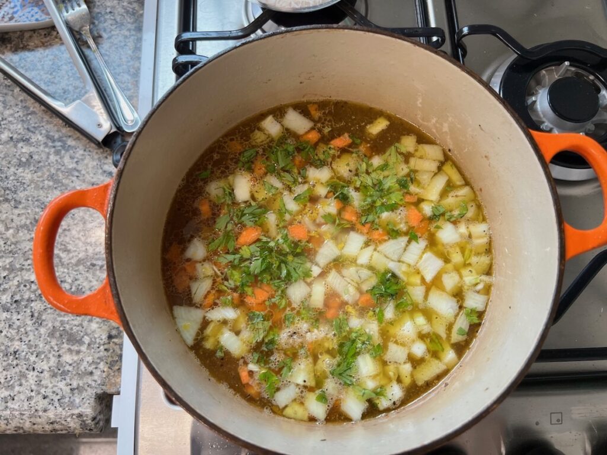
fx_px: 456
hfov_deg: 67.3
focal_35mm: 26
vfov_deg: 53.1
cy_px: 228
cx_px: 304
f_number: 1.5
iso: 80
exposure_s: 1/120
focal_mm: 5.7
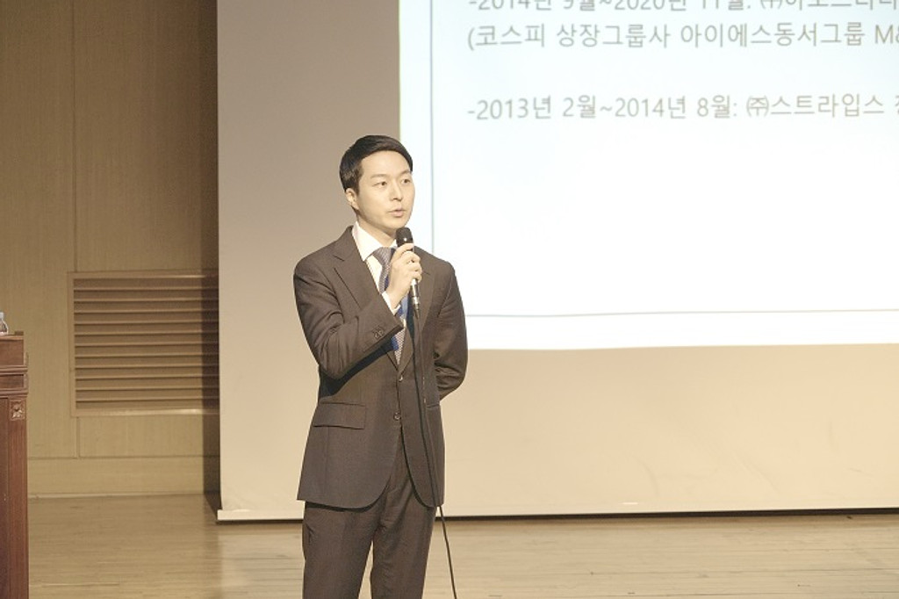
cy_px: 300
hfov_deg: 16.5
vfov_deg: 11.0
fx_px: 3095
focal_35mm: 124
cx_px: 450
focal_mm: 124
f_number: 6.3
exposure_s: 1/80
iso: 5000
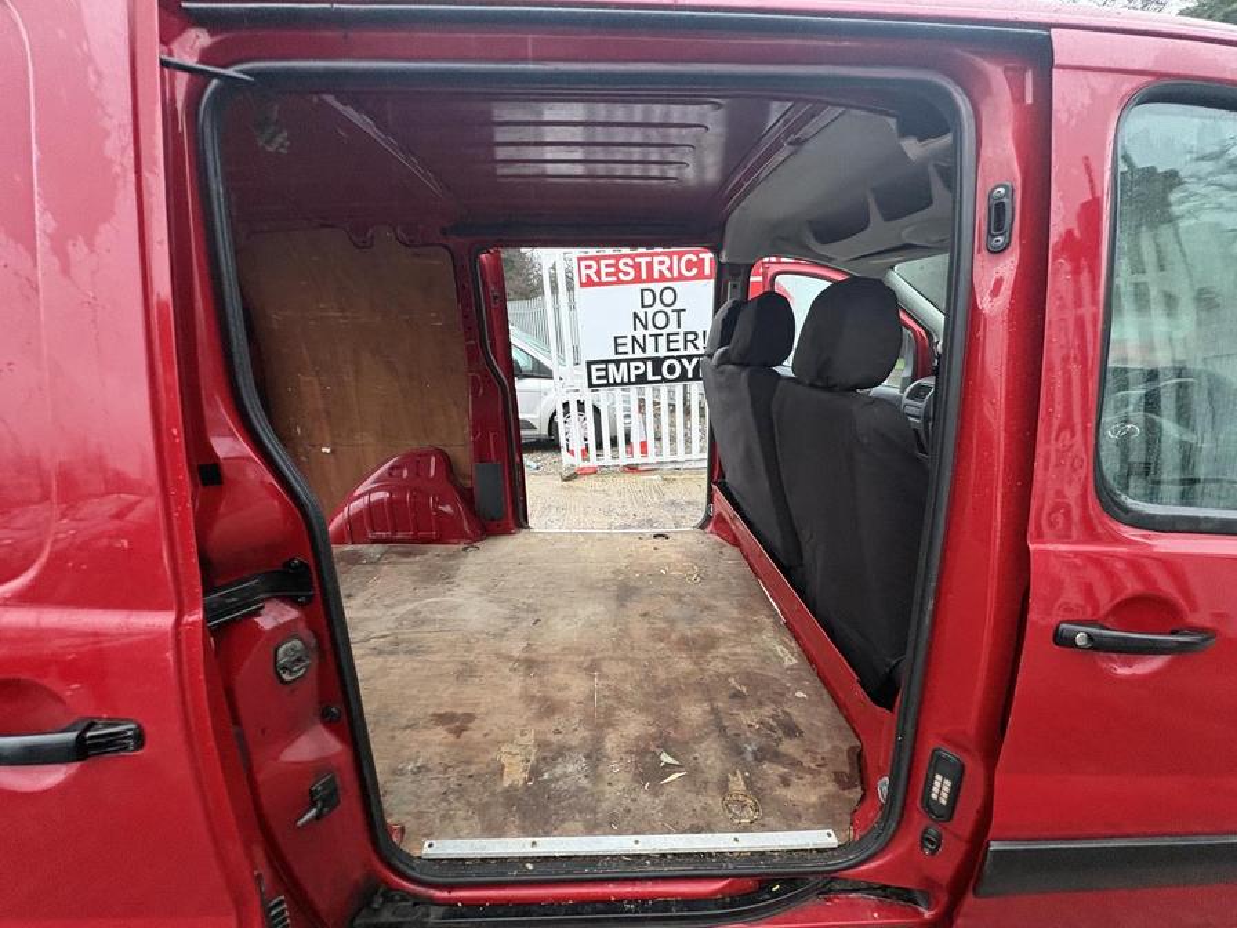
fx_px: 500
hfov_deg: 102.1
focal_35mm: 14
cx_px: 618
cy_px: 464
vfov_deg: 85.7
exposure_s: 1/71
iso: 250
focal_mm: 2.22
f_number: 2.2
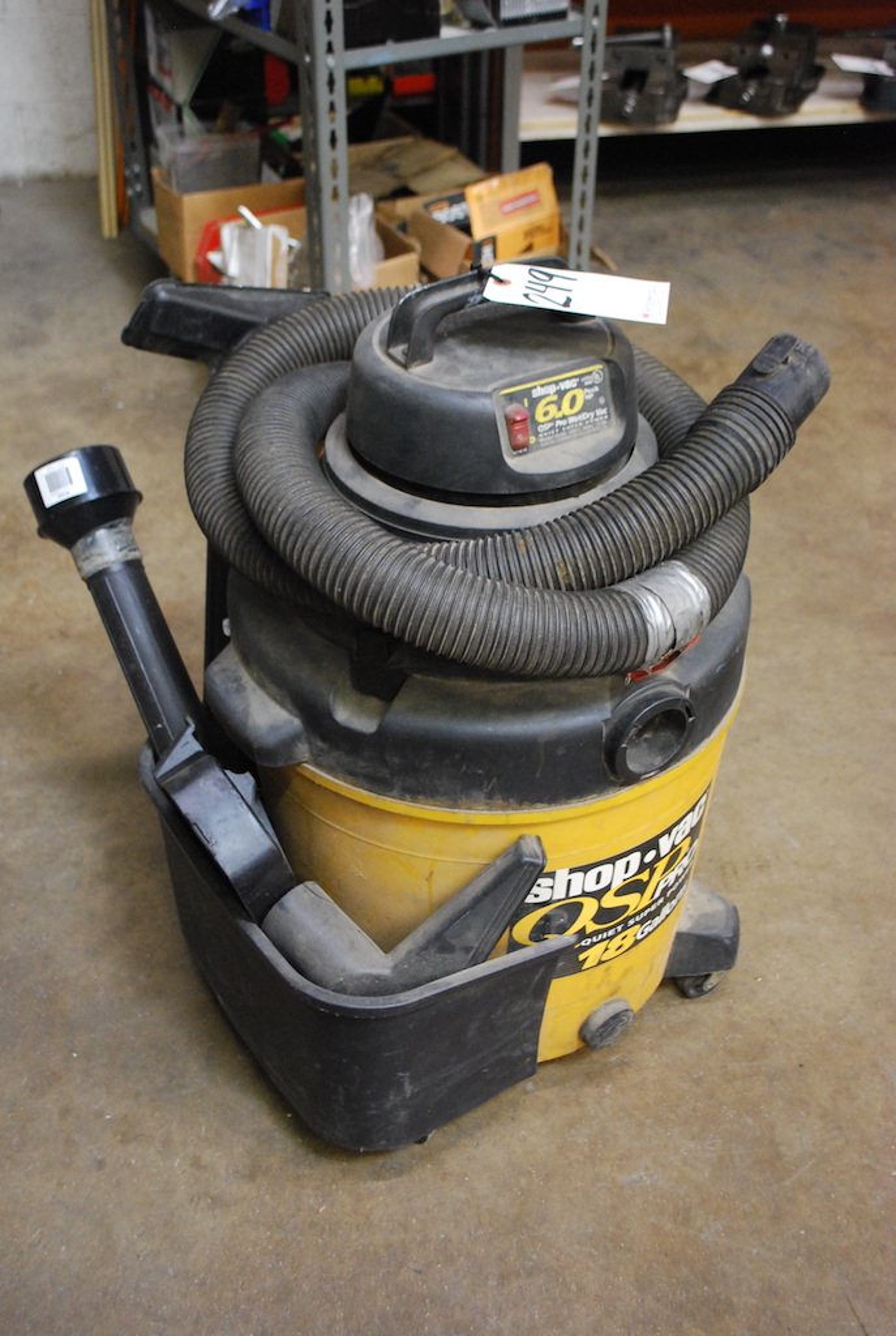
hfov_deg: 37.0
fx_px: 1338
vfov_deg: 53.0
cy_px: 668
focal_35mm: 36
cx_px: 448
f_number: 4.2
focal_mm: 24
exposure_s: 1/20
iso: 1600
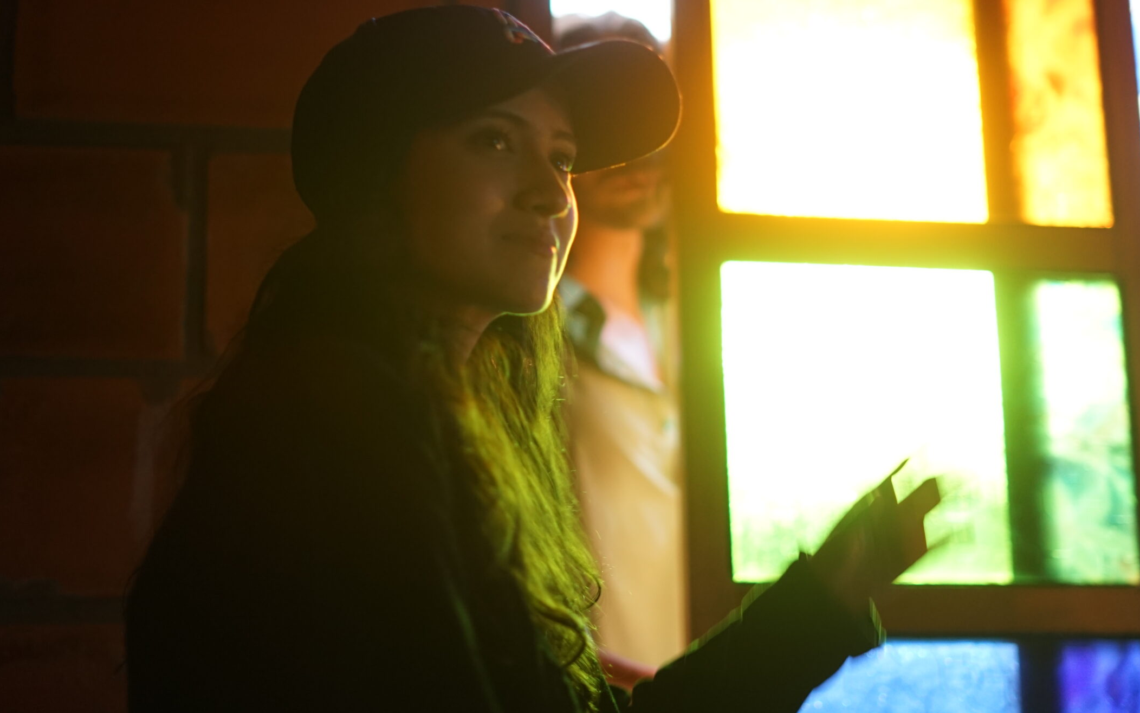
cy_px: 259
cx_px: 587
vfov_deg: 20.9
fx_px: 1926
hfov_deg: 33.0
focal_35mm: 62
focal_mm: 50
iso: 800
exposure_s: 1/100
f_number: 1.8
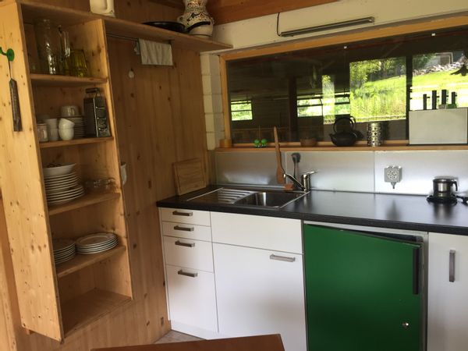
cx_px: 234
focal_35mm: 29
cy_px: 176
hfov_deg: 61.7
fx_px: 392
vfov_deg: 48.2
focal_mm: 4.15
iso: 40
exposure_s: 1/50
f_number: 2.2
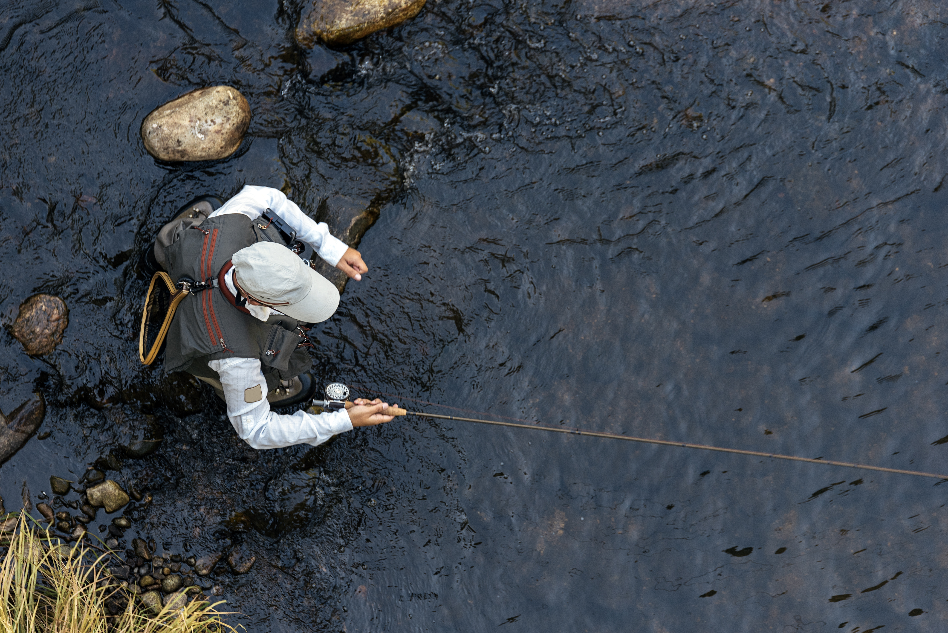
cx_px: 474
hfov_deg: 10.3
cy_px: 316
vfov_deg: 6.9
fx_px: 5268
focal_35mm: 200
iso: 500
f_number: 5
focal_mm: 200
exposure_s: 1/160
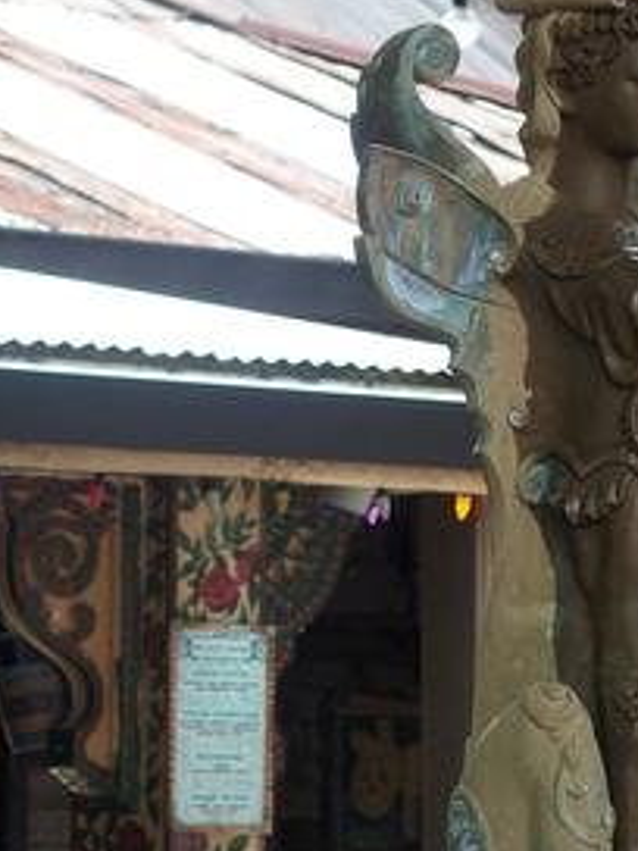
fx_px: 6094
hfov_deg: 6.0
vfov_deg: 8.0
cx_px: 516
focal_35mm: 248
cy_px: 385
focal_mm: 31.8
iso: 100
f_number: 3.2
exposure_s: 1/320
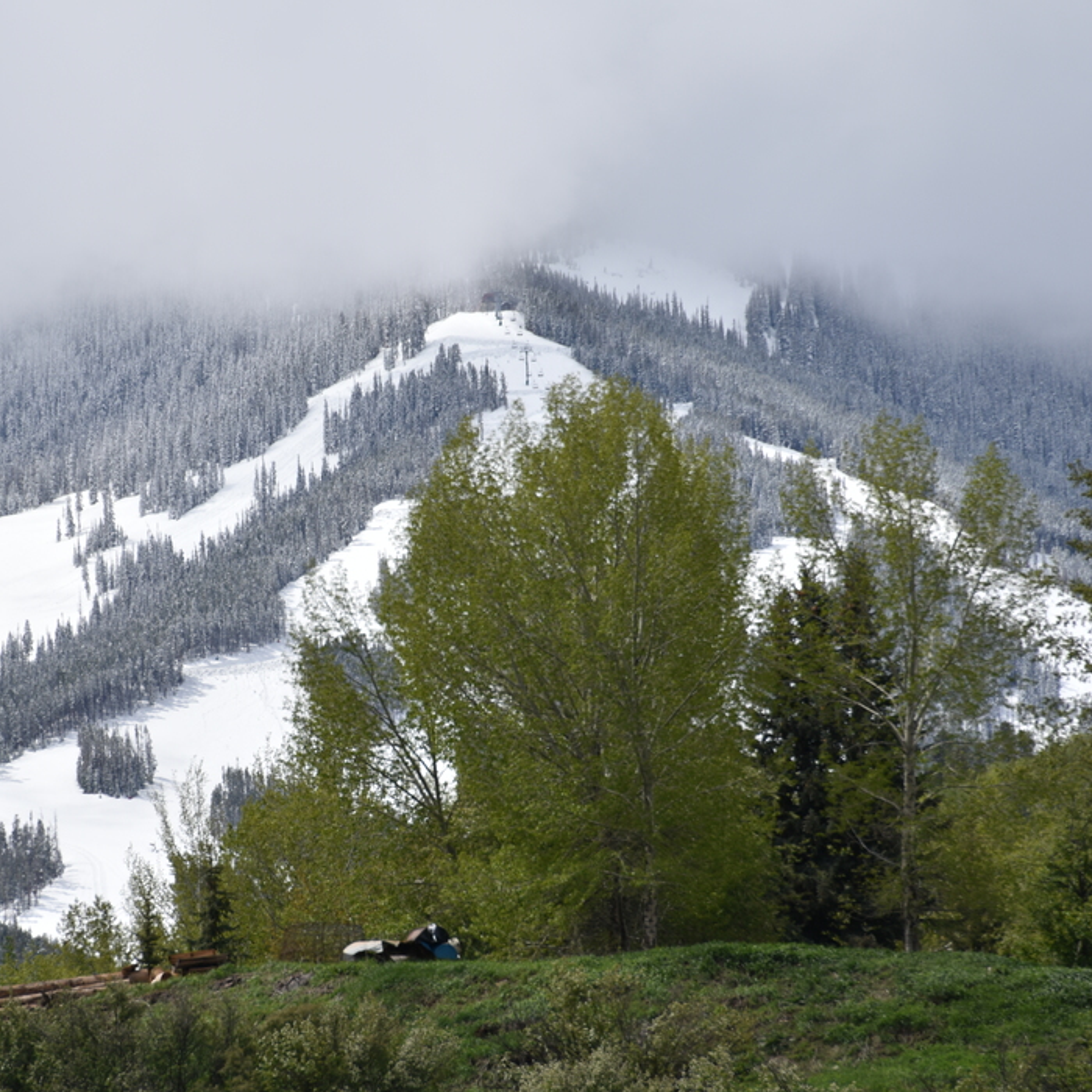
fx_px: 16632
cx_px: 381
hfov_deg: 3.8
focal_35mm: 466
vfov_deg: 3.8
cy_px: 612
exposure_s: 1/640
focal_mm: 300
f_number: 9
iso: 100
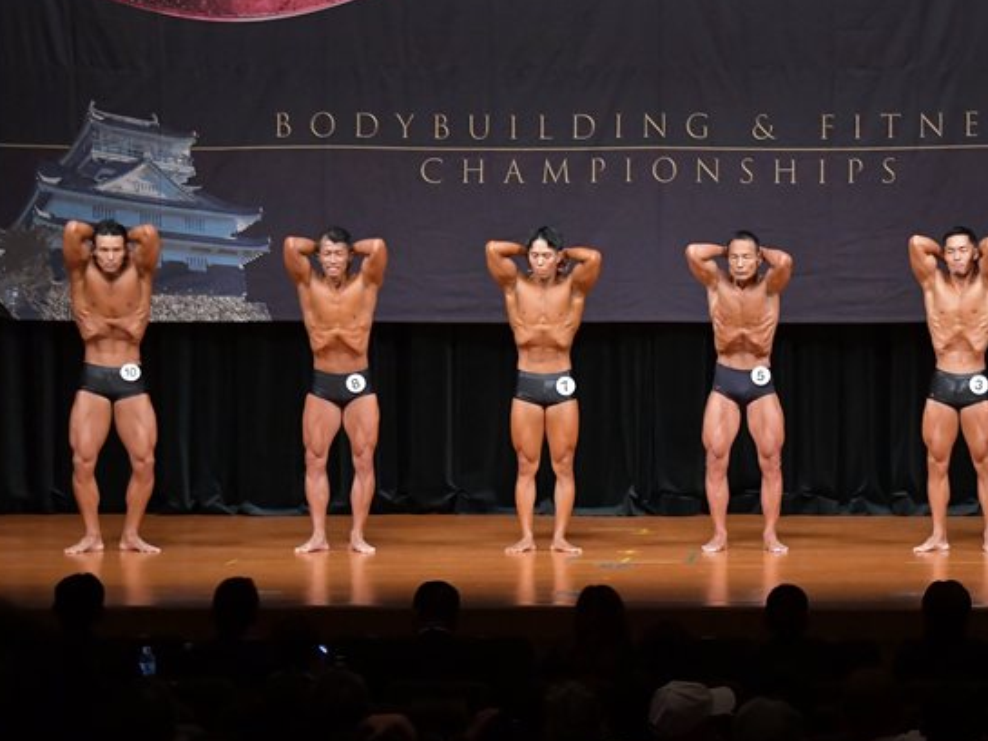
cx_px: 679
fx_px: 4568
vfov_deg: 9.3
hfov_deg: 12.3
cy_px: 359
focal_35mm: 160
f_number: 5.6
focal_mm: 78
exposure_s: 1/400
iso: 5000
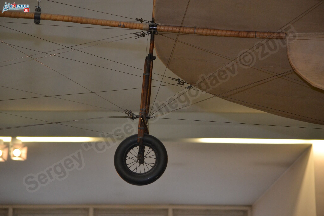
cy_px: 108
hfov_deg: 14.0
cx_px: 162
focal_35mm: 147
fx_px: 1323
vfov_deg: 9.3
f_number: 4.5
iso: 640
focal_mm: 98
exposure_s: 1/60
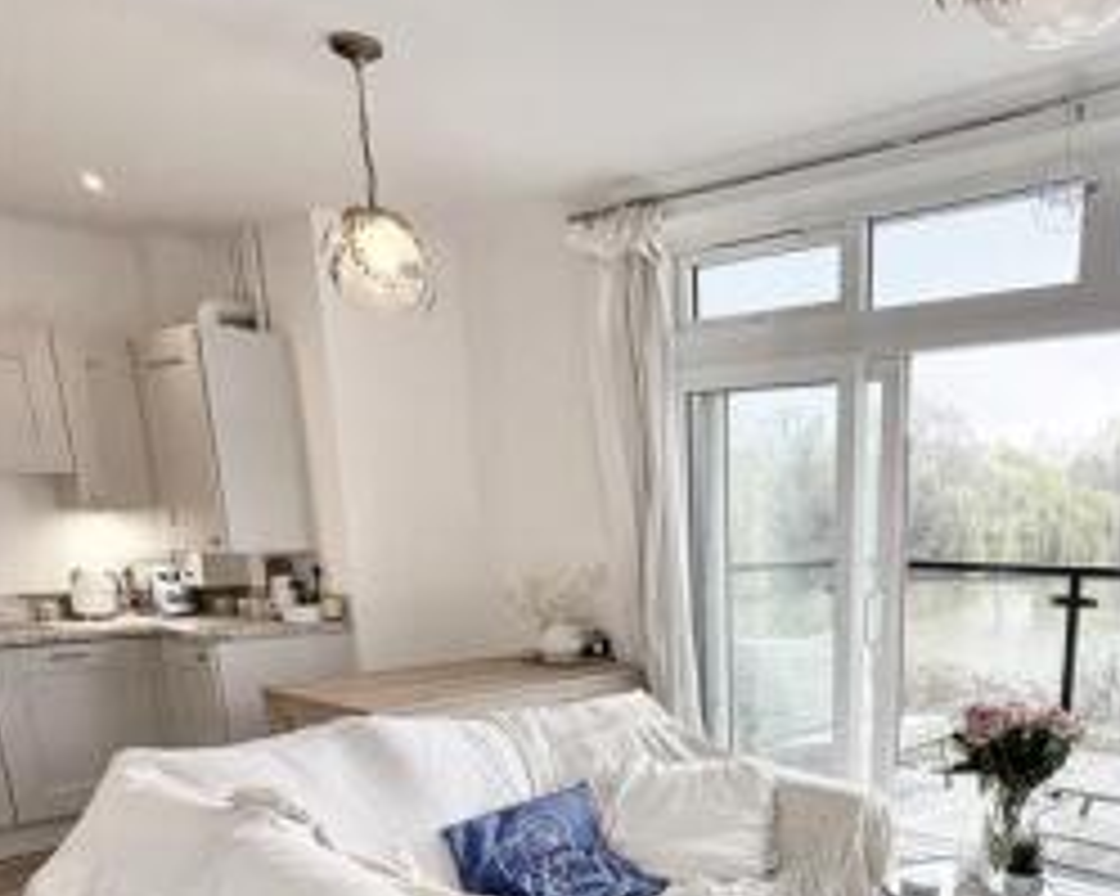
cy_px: 826
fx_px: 1060
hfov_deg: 54.0
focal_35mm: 32
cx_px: 789
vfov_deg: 41.7
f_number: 2.2
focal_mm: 2.22
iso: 50
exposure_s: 1/204
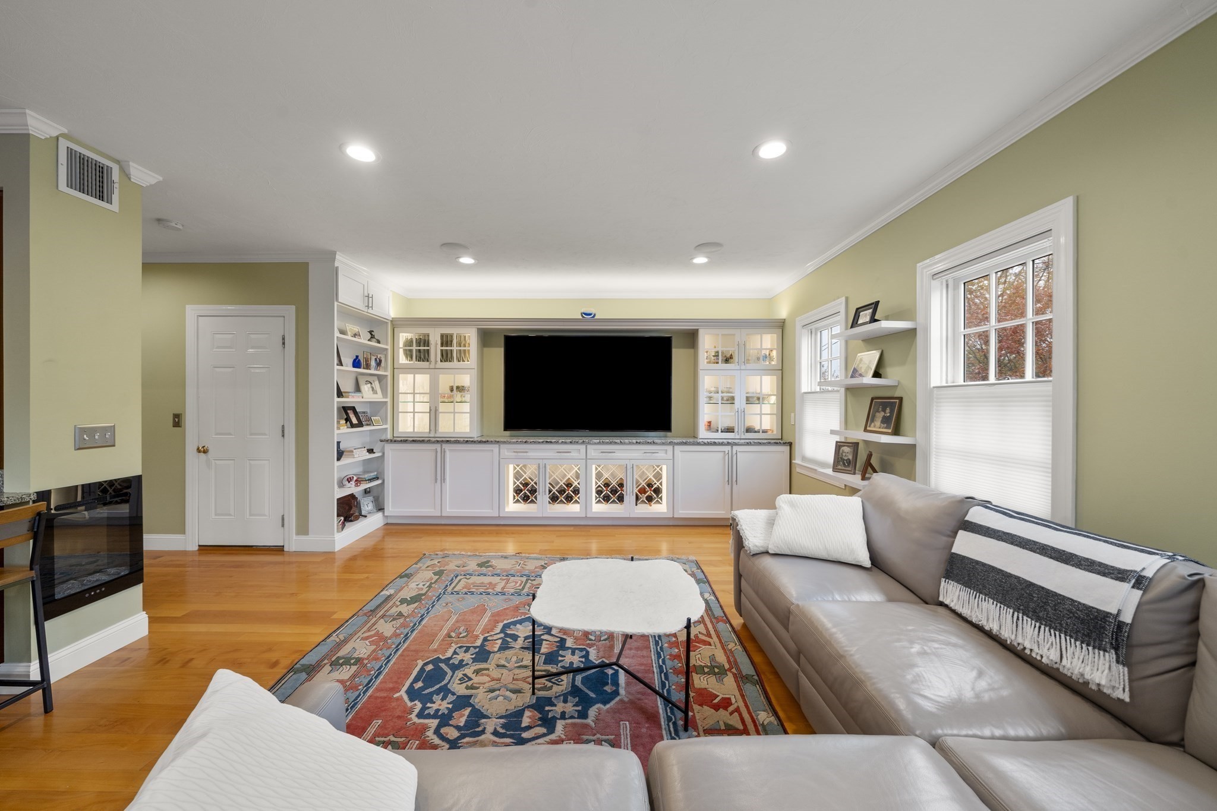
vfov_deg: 90.0
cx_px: 608
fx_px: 406
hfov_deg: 112.6
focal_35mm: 12
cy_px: 406
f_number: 7.1
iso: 320
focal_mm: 12
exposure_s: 1/10
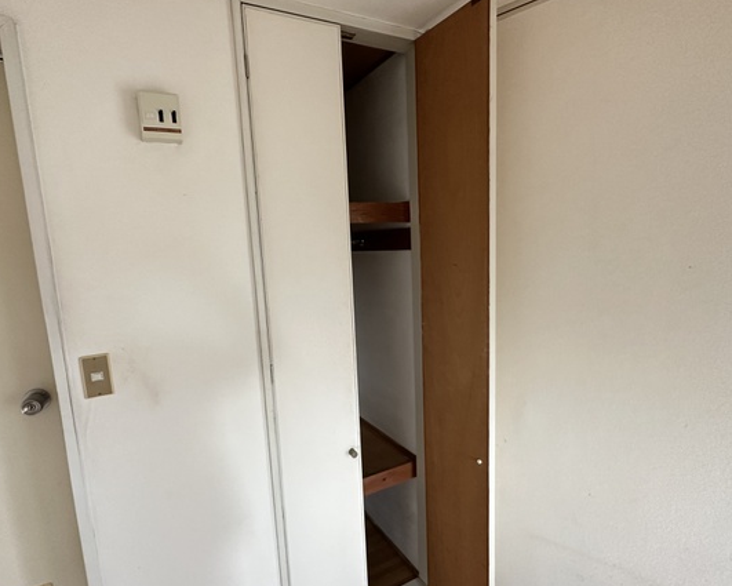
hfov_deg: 86.3
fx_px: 390
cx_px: 346
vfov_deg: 73.8
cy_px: 299
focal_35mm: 18
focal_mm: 2.22
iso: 500
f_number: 2.2
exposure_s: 1/60
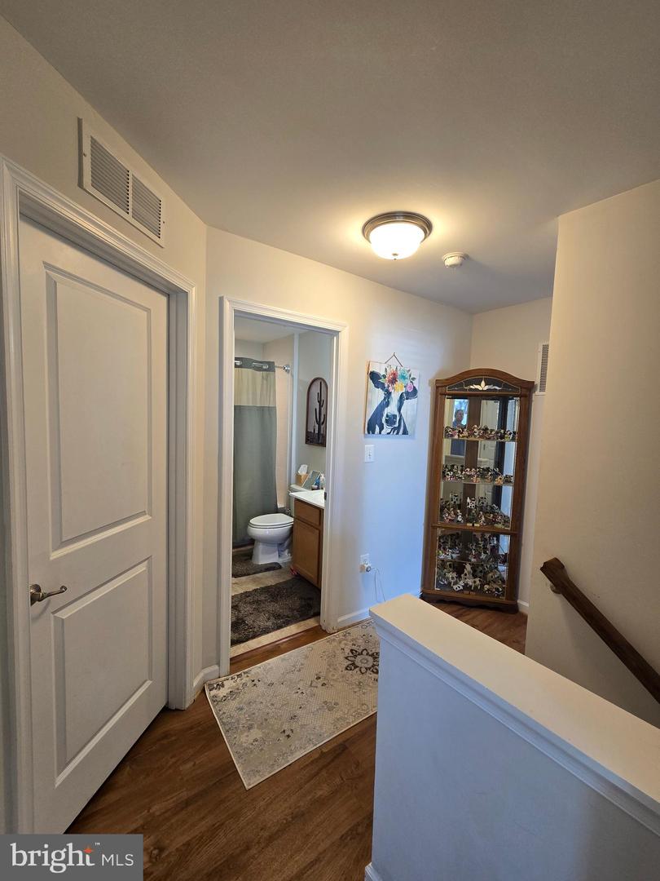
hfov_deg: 89.9
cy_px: 440
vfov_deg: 106.2
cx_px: 330
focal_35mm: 13
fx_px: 330
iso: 100
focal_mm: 2.2
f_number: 2.2
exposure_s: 1/60
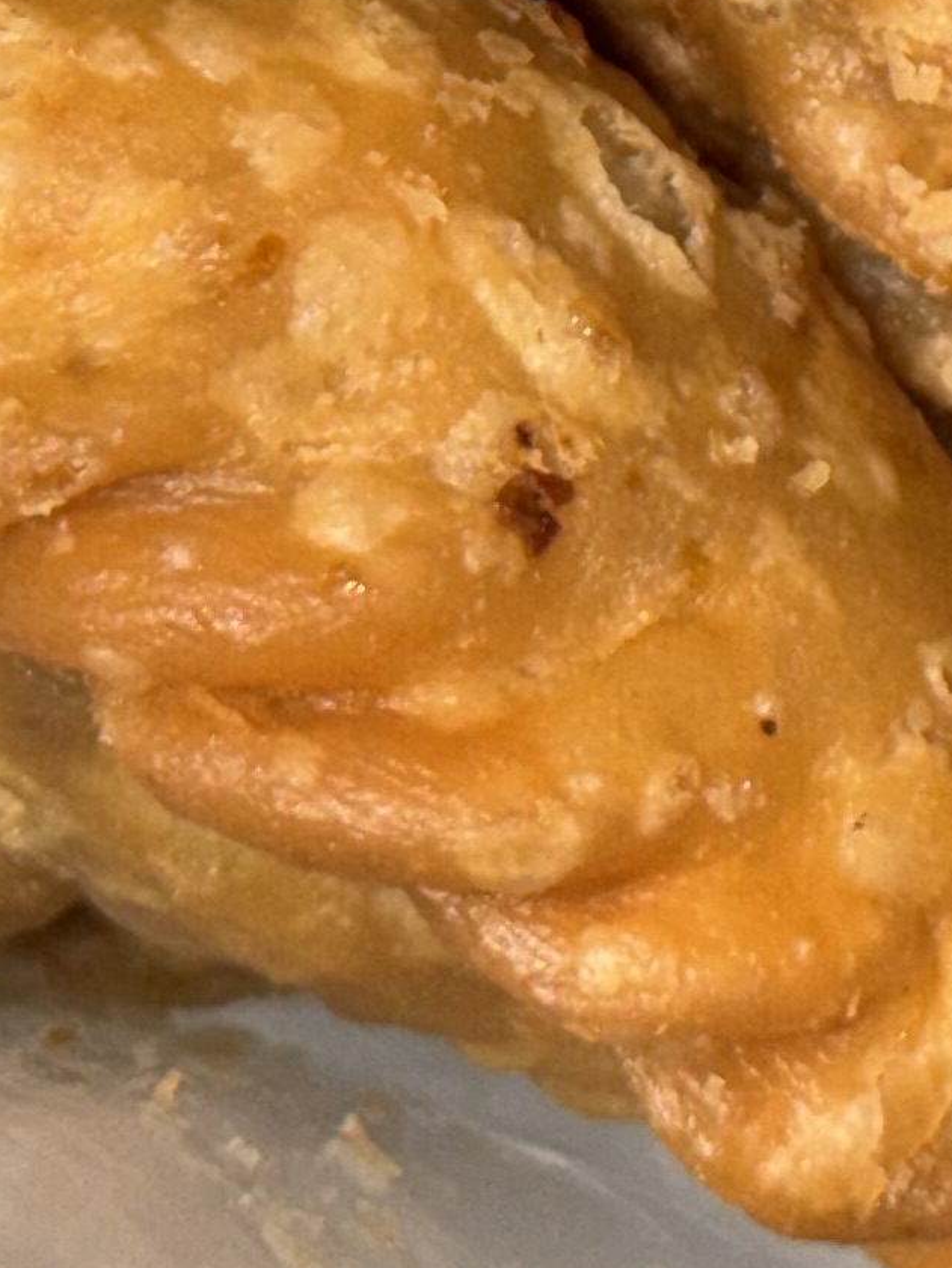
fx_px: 8432
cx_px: 999
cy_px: -707
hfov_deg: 6.4
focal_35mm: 230
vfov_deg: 8.4
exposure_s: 1/54
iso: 50
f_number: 1.78
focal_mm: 6.76
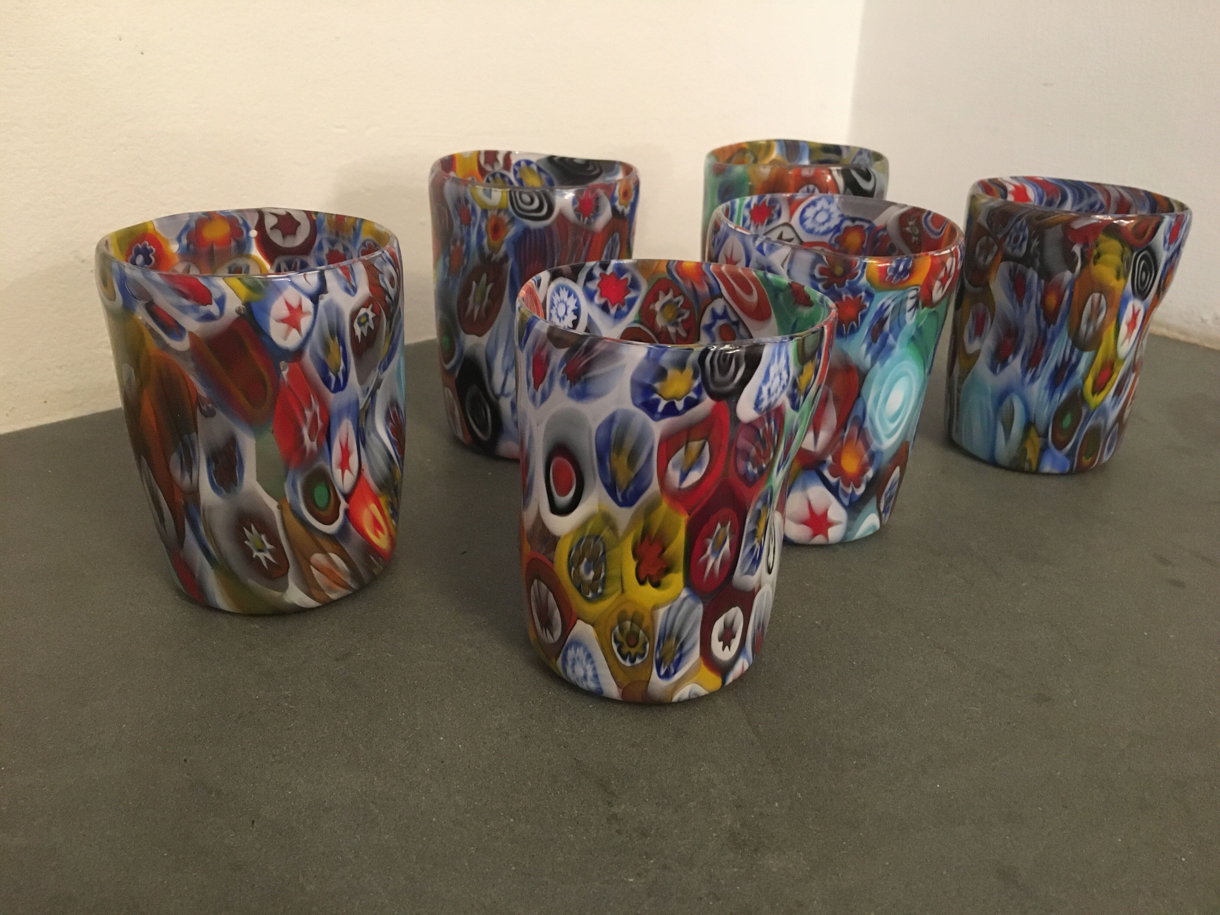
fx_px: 1022
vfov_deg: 48.2
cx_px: 610
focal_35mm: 29
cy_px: 458
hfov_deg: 61.7
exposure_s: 1/17
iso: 250
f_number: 2.2
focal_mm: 4.15
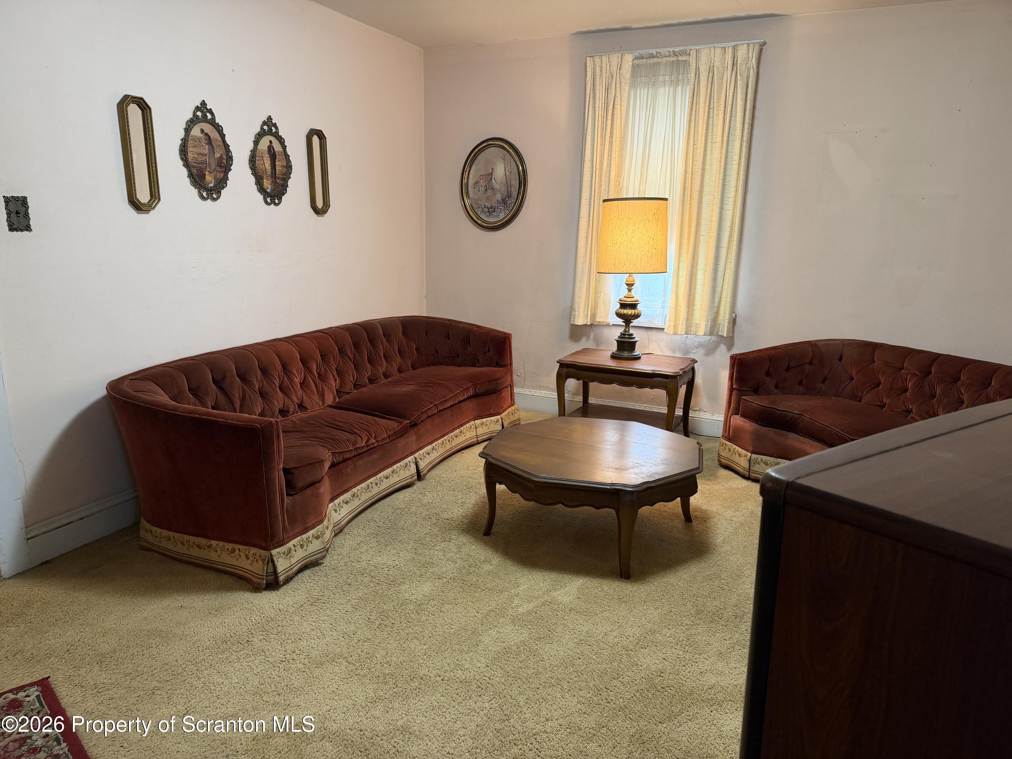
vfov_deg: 56.8
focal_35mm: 24
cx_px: 506
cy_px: 380
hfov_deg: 71.6
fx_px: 702
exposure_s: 1/60
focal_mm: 6.76
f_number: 1.78
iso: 250
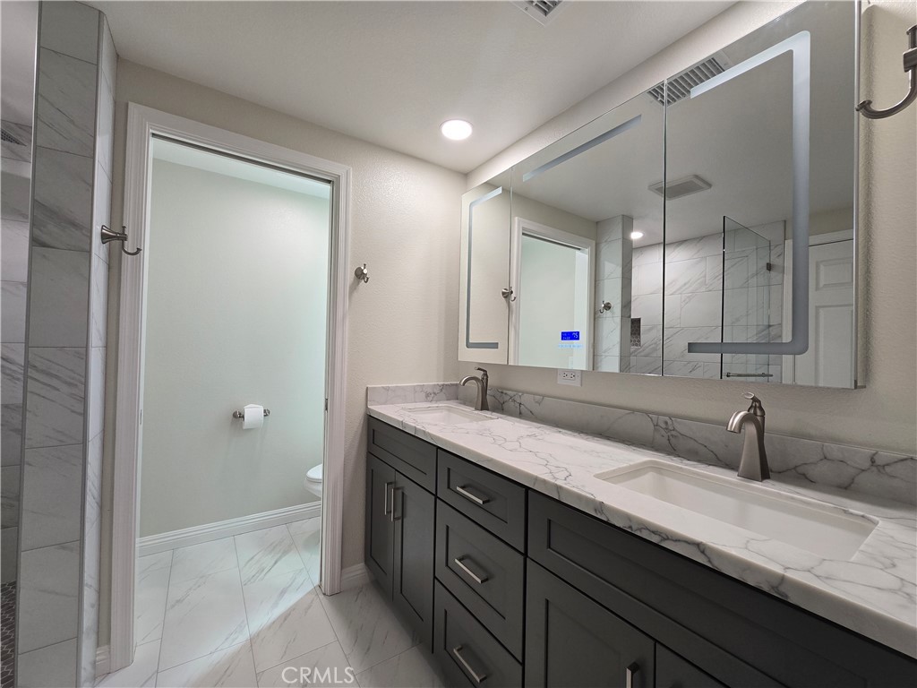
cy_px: 344
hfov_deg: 106.2
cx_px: 458
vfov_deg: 89.9
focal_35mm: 13
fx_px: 344
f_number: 2.2
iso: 80
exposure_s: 1/60
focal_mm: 2.2
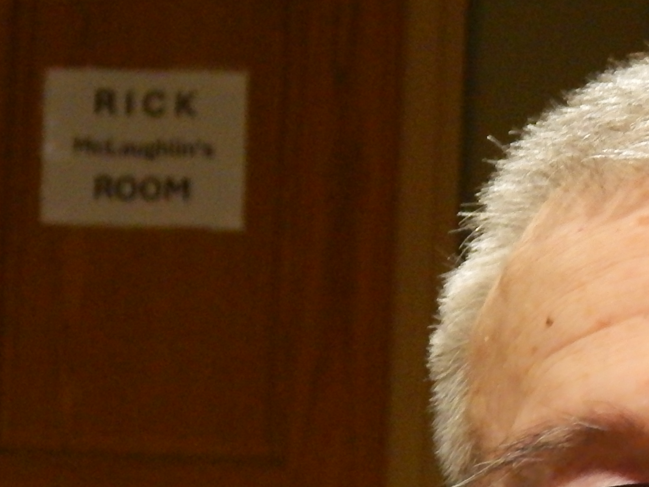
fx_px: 3619
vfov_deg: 7.7
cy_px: 494
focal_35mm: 193
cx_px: 831
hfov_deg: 10.1
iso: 800
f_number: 4.1
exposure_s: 1/8
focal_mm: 12.3
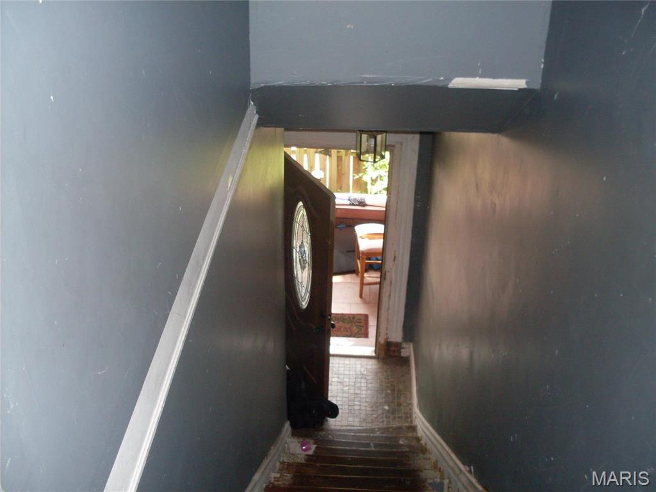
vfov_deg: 37.7
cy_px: 246
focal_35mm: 38
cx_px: 328
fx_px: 720
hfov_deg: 49.0
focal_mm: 6.3
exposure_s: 1/45
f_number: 2.8
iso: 100
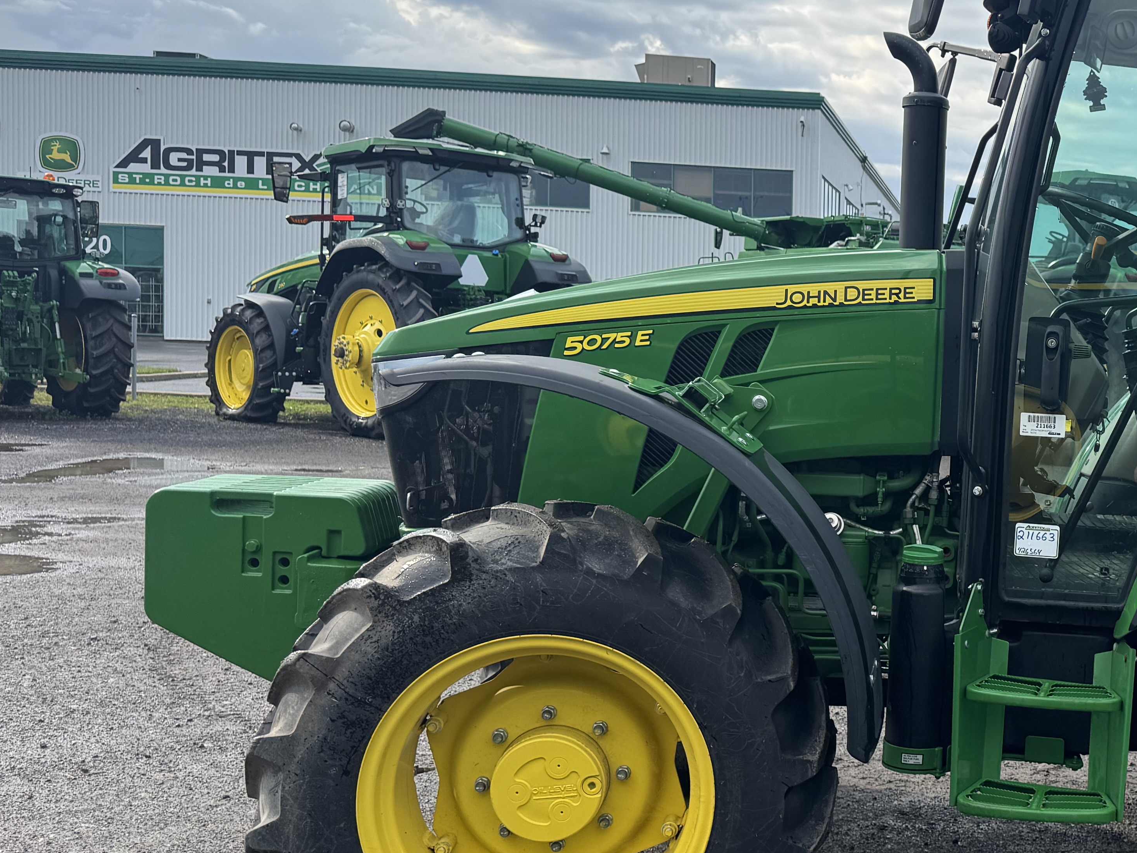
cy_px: 442
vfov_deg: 30.9
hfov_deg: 36.9
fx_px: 1544
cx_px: 1093
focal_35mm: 47
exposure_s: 1/1637
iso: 80
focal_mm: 6.76
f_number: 1.78
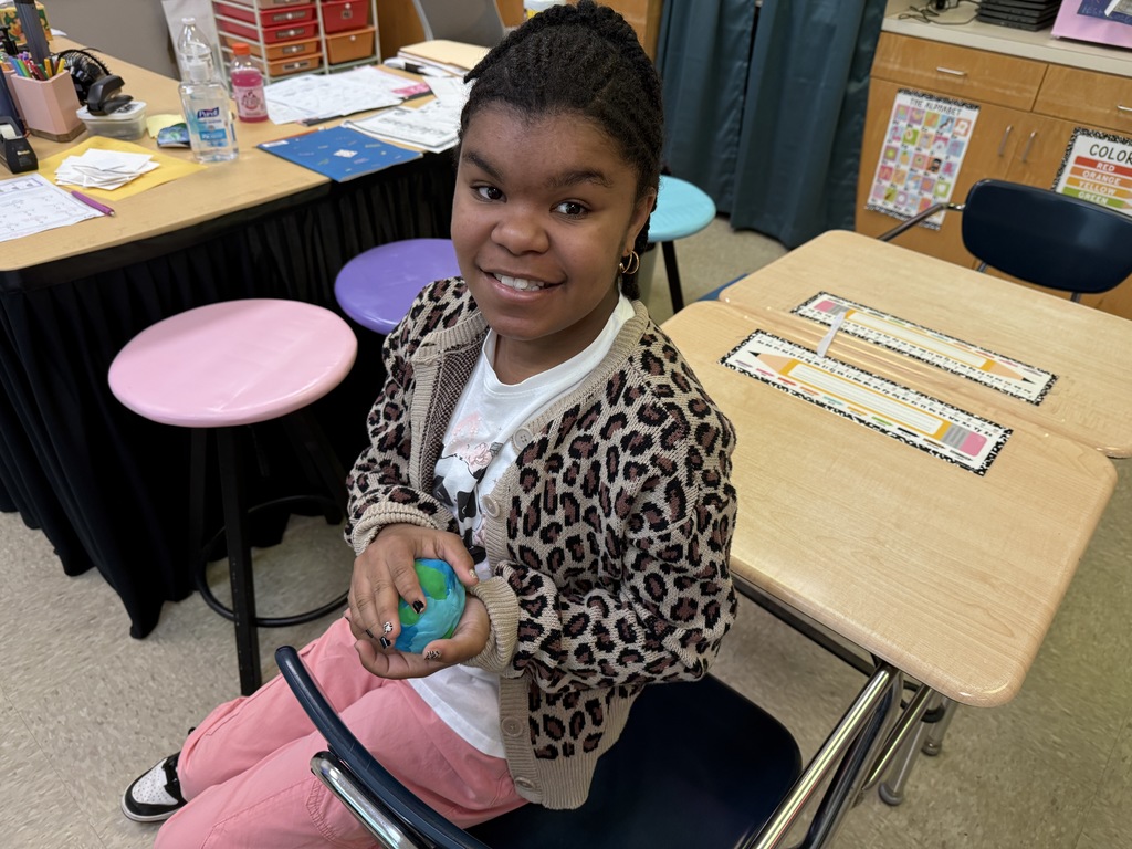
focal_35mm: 24
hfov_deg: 71.6
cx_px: 566
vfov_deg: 56.8
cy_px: 424
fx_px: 785
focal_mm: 6.76
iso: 200
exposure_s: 1/120
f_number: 1.78
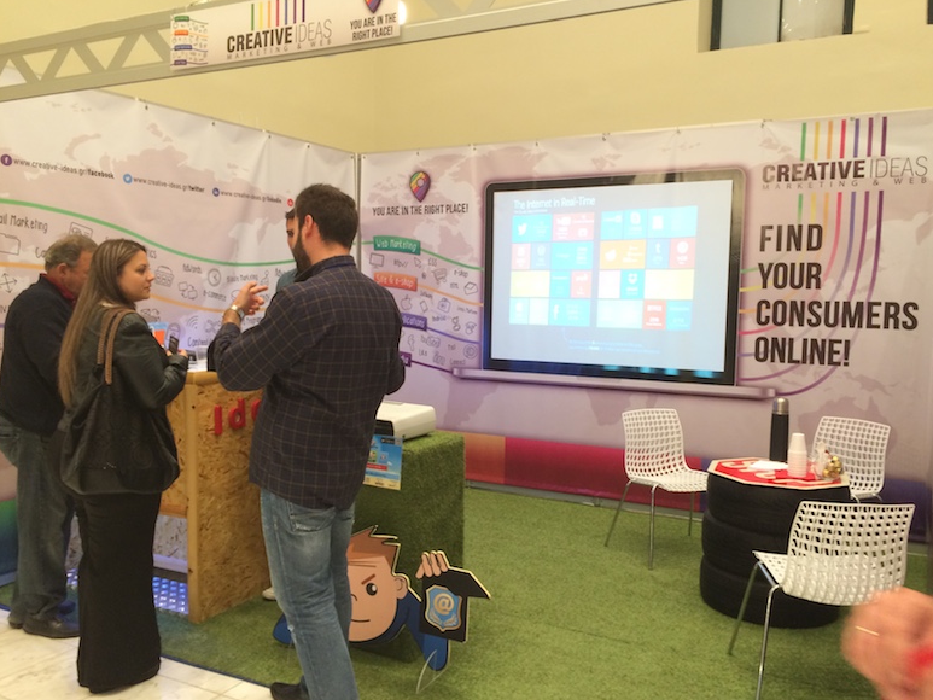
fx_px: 809
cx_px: 478
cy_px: 358
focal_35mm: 30
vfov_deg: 46.8
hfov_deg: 59.9
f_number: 2.2
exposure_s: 1/33
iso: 125
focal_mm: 4.15
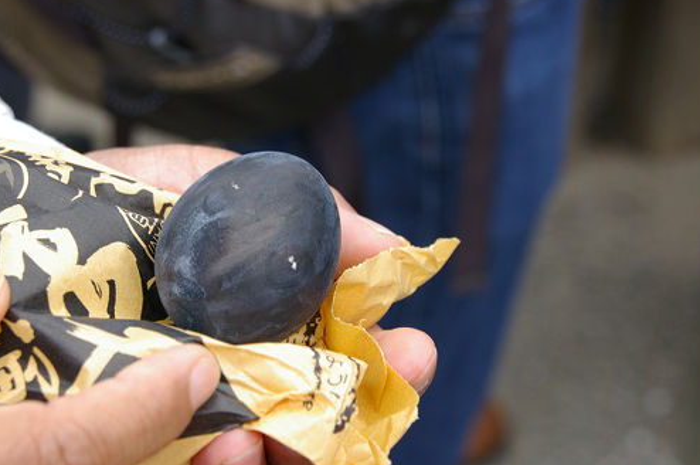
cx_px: 273
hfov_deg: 19.5
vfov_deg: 13.0
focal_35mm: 105
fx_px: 2032
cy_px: 241
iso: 200
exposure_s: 1/100
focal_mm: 53
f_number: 7.1
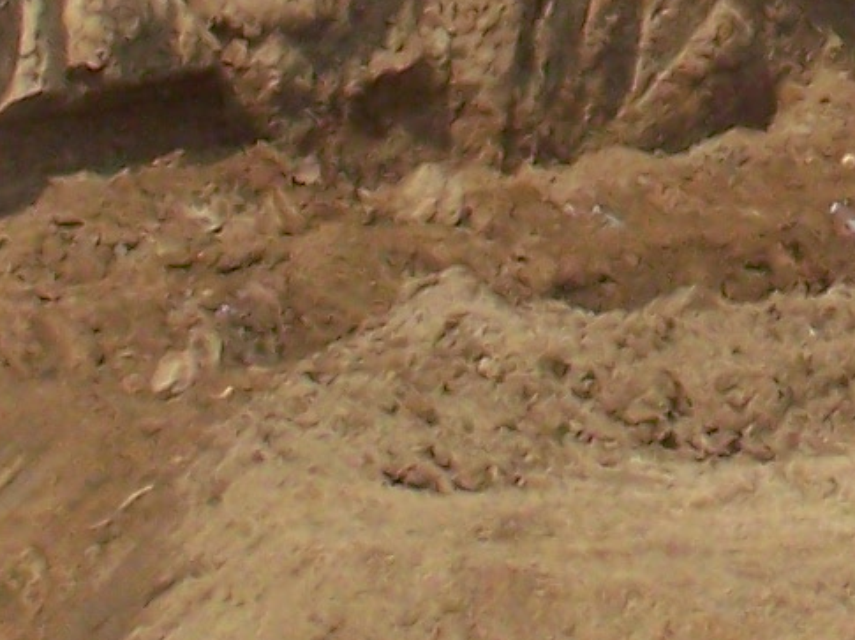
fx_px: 8762
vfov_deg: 4.1
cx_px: 1523
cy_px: -857
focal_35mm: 355
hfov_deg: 5.5
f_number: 6.3
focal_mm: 9.3
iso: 160
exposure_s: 1/640
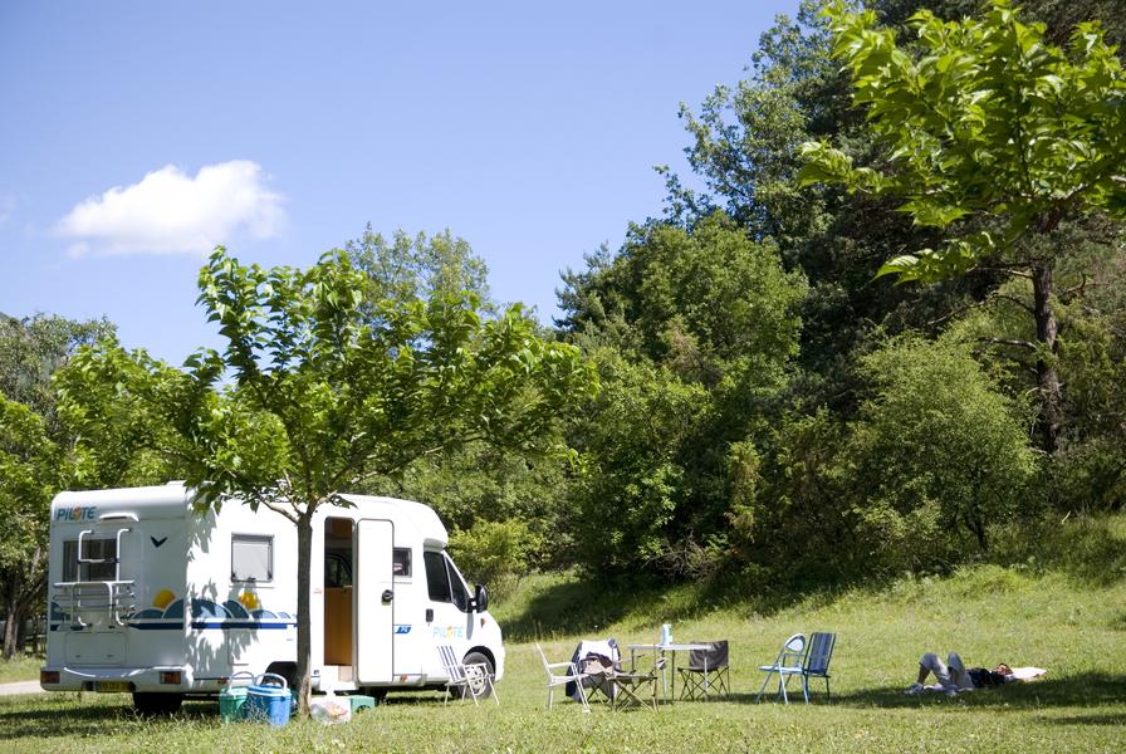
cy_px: 377
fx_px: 2161
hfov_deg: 29.2
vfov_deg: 19.8
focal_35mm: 69
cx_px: 563
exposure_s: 1/320
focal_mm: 46
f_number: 4.5
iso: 100
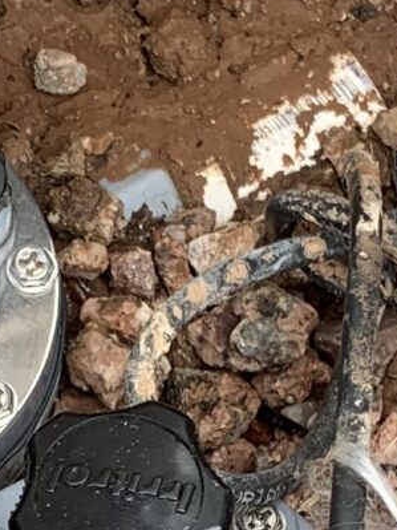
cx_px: 35
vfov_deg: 11.6
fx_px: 2555
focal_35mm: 167
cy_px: 616
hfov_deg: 8.8
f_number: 1.8
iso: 25
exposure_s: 1/253
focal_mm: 4.25
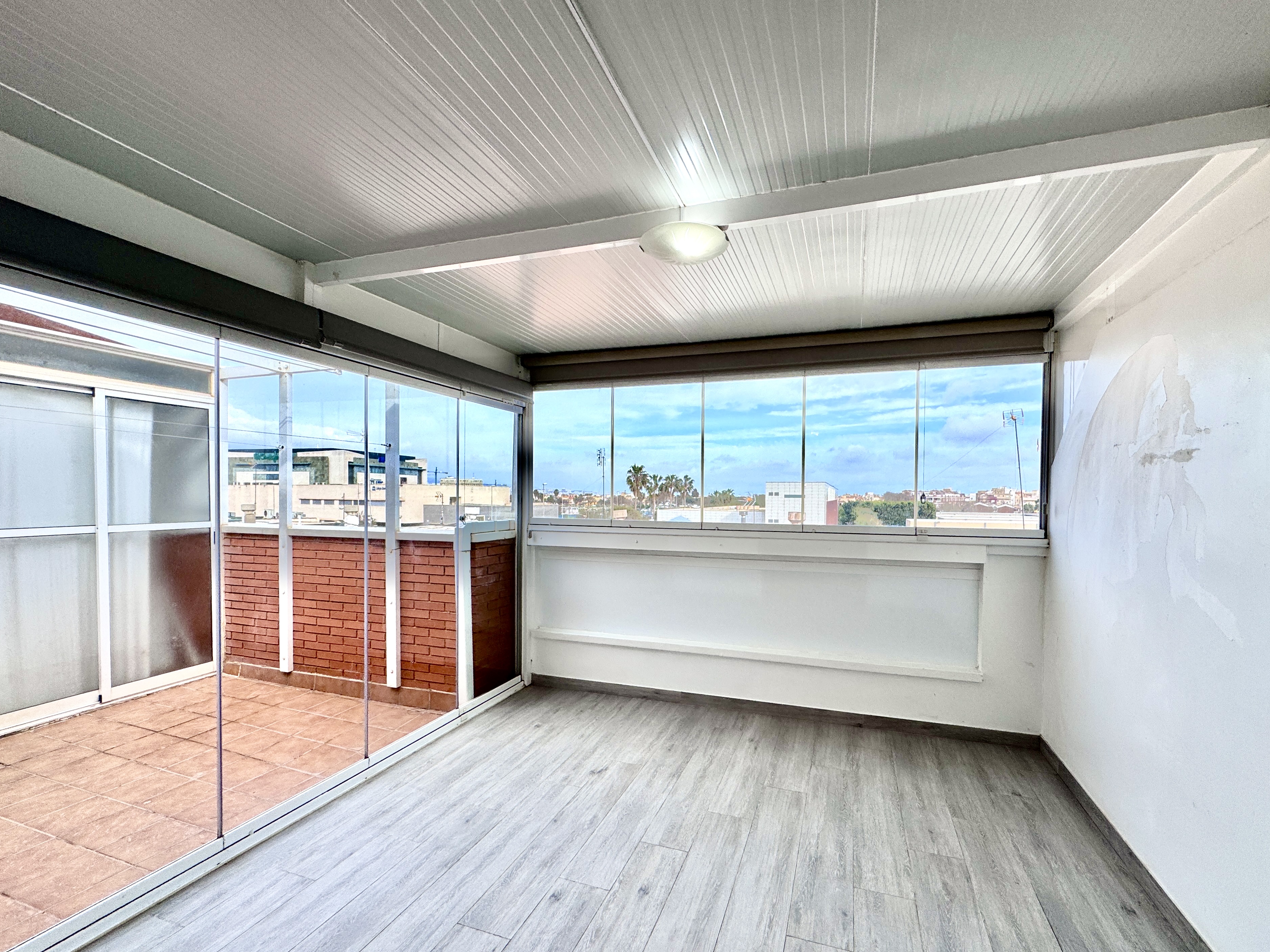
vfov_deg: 81.6
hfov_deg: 98.0
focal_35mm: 15
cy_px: 508
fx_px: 550
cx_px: 676
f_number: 2.2
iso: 50
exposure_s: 1/1110
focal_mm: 2.22
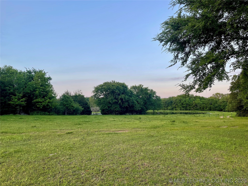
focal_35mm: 25
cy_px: 93
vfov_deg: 54.9
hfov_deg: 69.4
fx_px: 179
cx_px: 124
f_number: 1.6
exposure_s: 1/354
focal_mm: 5.1
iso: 32
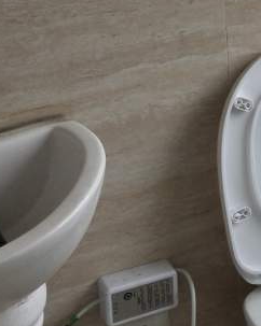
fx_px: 831
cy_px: 15
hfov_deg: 16.7
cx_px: 347
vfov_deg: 21.6
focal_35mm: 86
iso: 71
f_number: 1.7
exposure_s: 1/530
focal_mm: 4.28
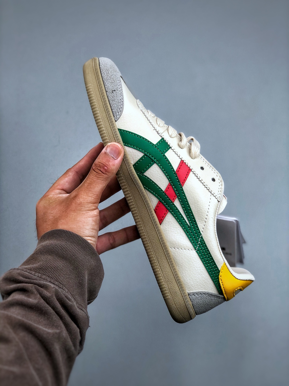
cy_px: 193
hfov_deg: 25.7
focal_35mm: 57
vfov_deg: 33.8
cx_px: 144
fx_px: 635
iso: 32
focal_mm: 6.6
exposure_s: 1/100
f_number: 2.8
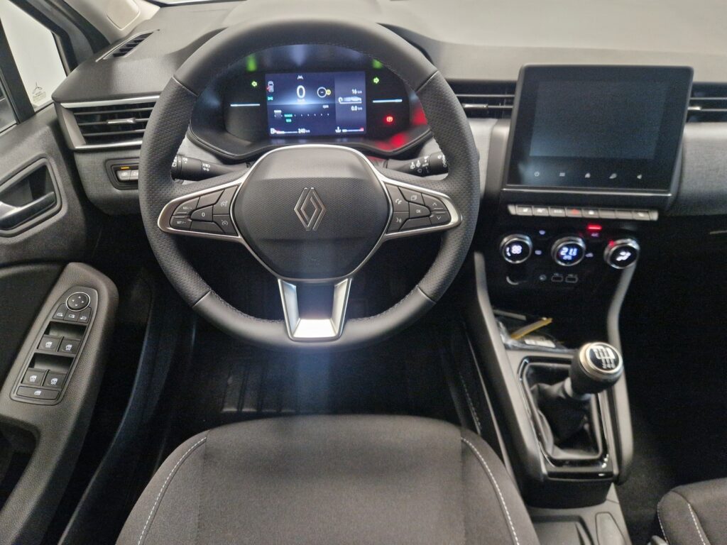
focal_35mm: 23
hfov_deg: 73.9
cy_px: 272
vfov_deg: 58.9
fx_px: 483
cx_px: 364
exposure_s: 1/100
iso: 800
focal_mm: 5.4
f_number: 1.8
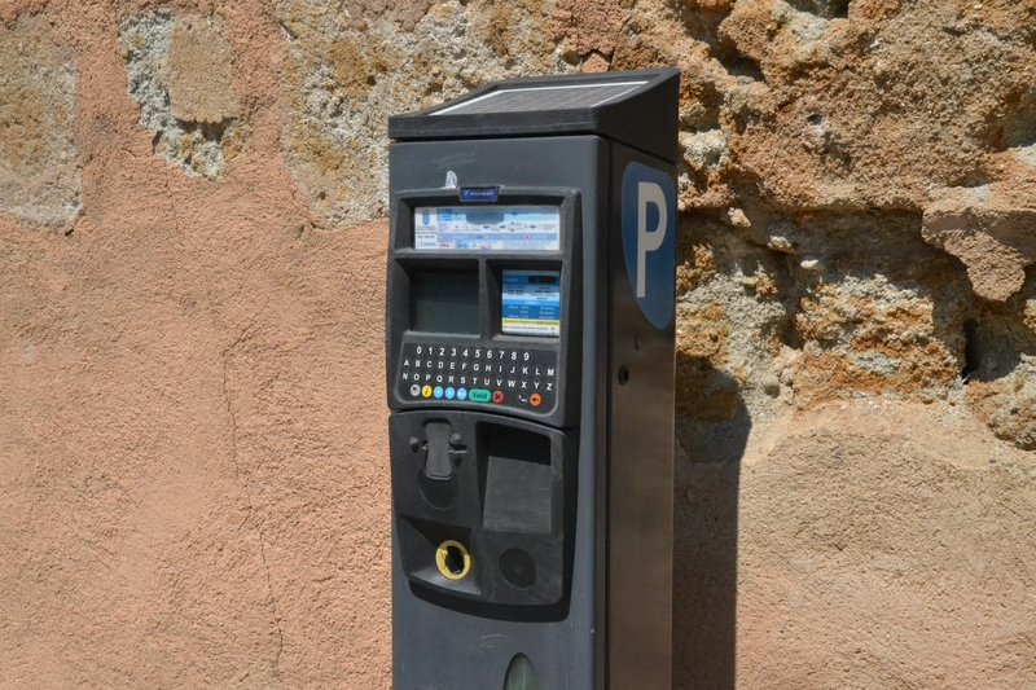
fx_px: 1381
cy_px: 345
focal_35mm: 48
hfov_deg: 41.1
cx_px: 518
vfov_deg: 28.1
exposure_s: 1/1600
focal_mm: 32
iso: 3200
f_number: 20
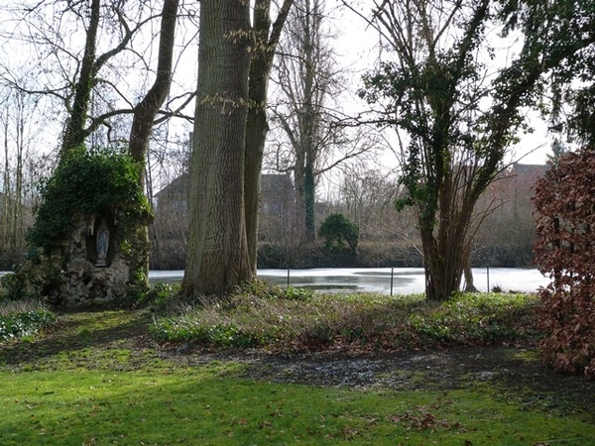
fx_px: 877
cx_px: 298
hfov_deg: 37.5
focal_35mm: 51
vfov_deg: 28.6
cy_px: 223
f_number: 4
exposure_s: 1/250
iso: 125
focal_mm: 9.2
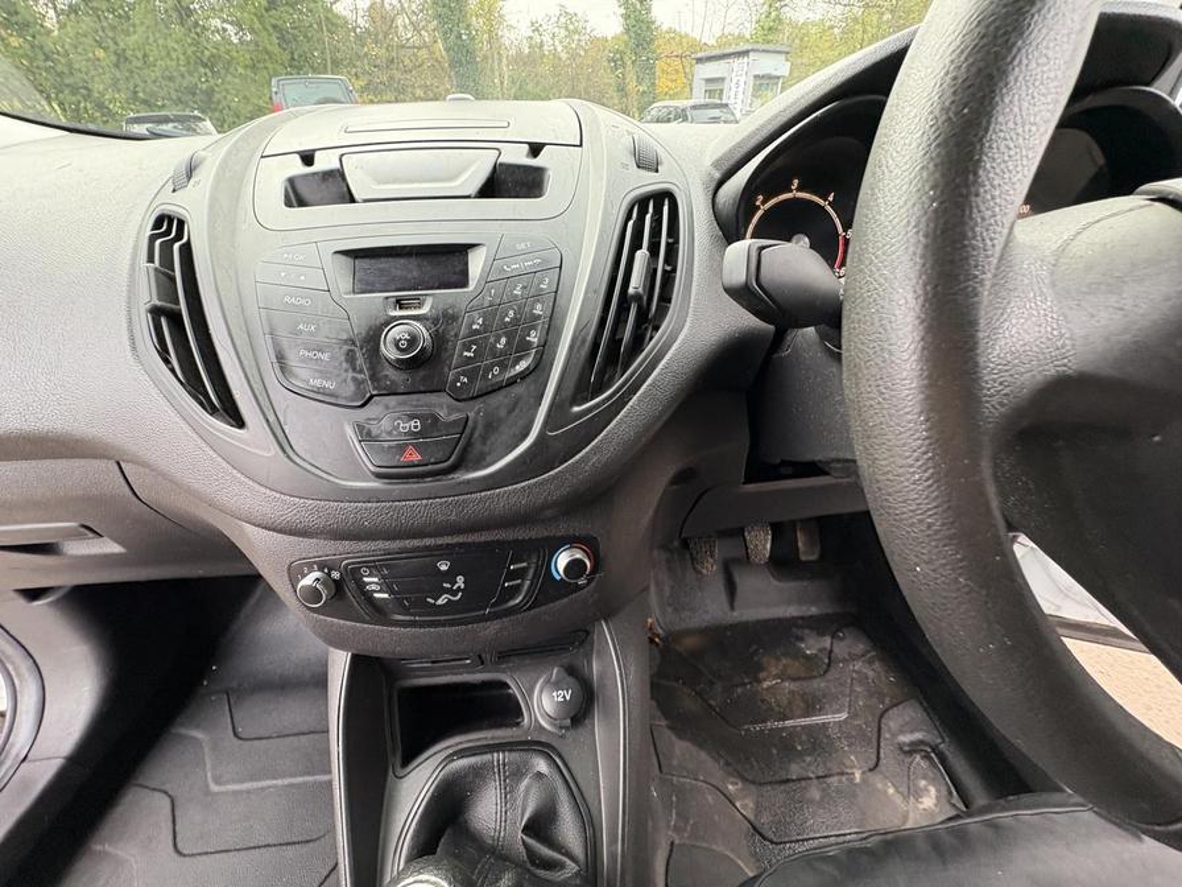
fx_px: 478
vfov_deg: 85.7
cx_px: 591
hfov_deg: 102.1
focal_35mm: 14
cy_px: 444
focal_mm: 2.22
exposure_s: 1/60
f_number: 2.2
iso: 250
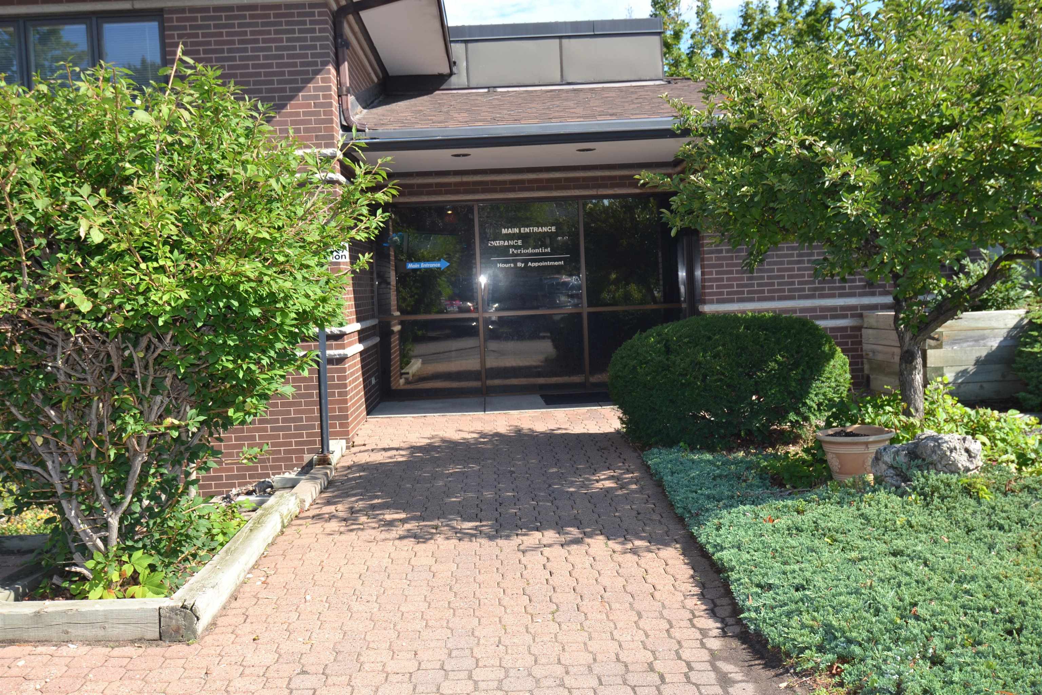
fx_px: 1042
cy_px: 348
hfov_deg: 53.1
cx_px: 521
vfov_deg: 36.9
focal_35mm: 36
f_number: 6.3
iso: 100
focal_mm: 24
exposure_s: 1/160
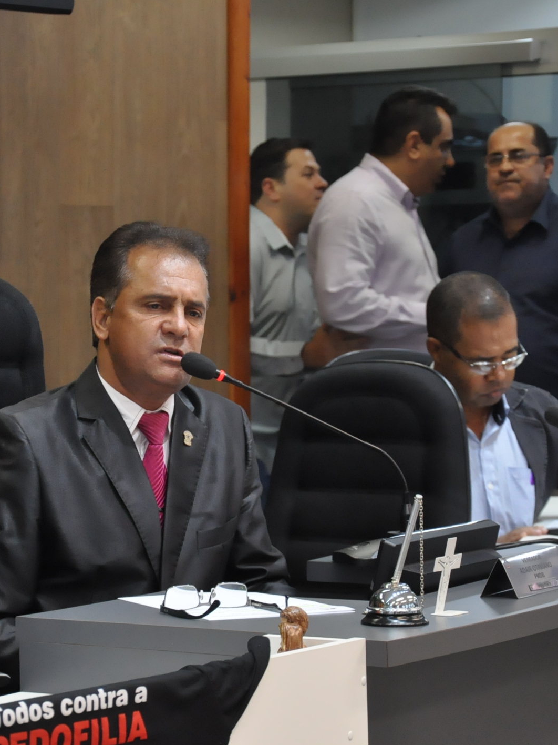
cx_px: 123
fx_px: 3095
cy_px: 373
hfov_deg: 10.3
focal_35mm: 144
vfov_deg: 13.7
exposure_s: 1/100
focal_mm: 66
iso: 2000
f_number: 5.3
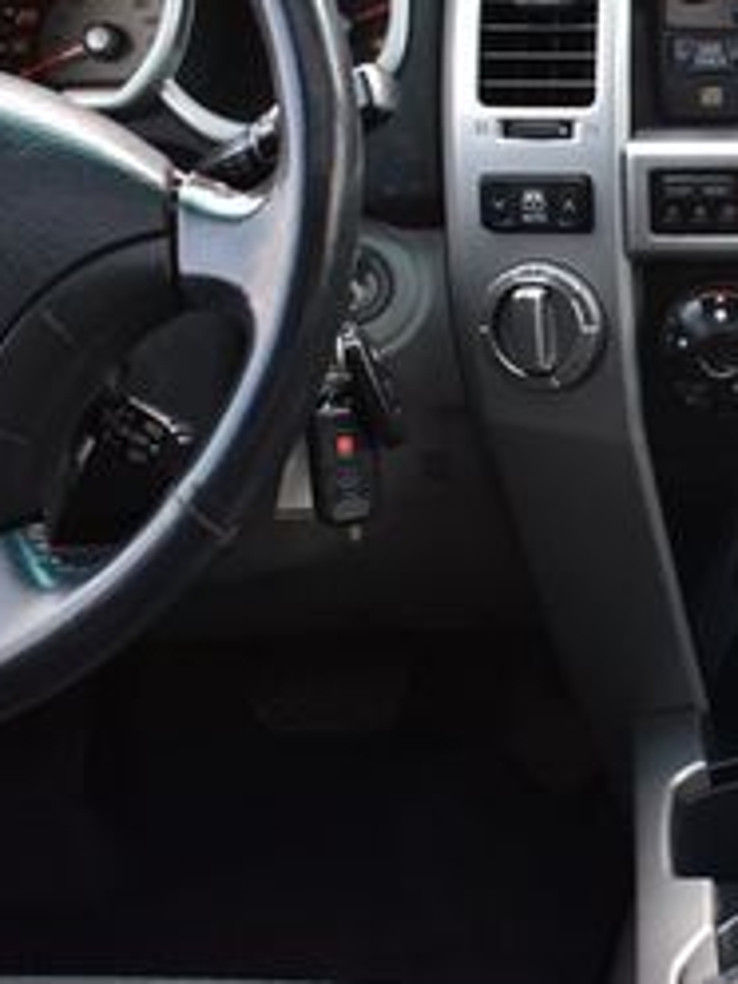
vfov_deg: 28.9
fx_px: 1905
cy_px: 369
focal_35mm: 67
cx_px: 845
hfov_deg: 20.7
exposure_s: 1/30
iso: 400
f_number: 7.1
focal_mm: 18
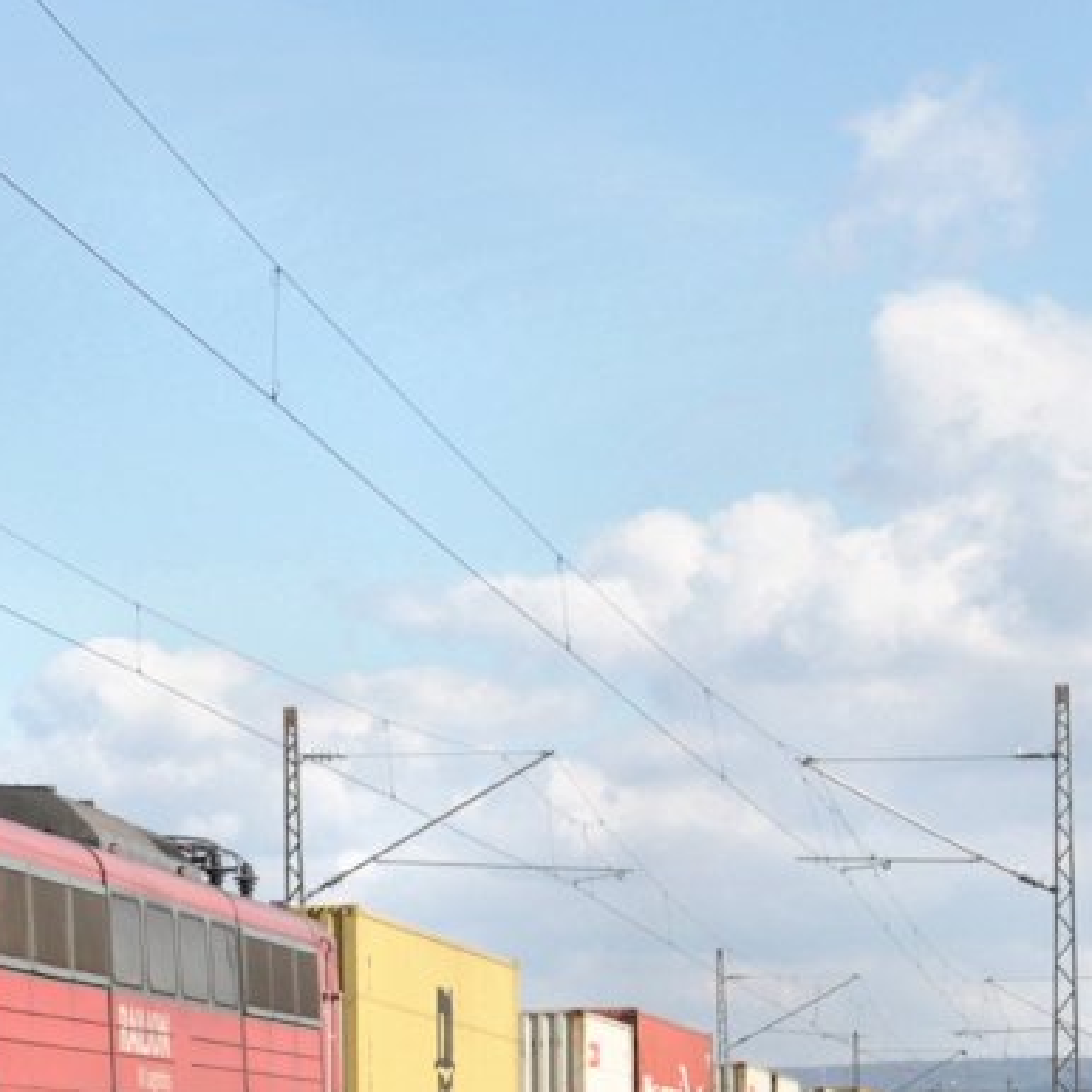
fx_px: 2891
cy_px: 934
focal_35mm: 81
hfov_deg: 21.2
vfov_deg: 21.0
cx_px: 283
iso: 320
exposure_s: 1/800
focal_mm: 24
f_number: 7.1
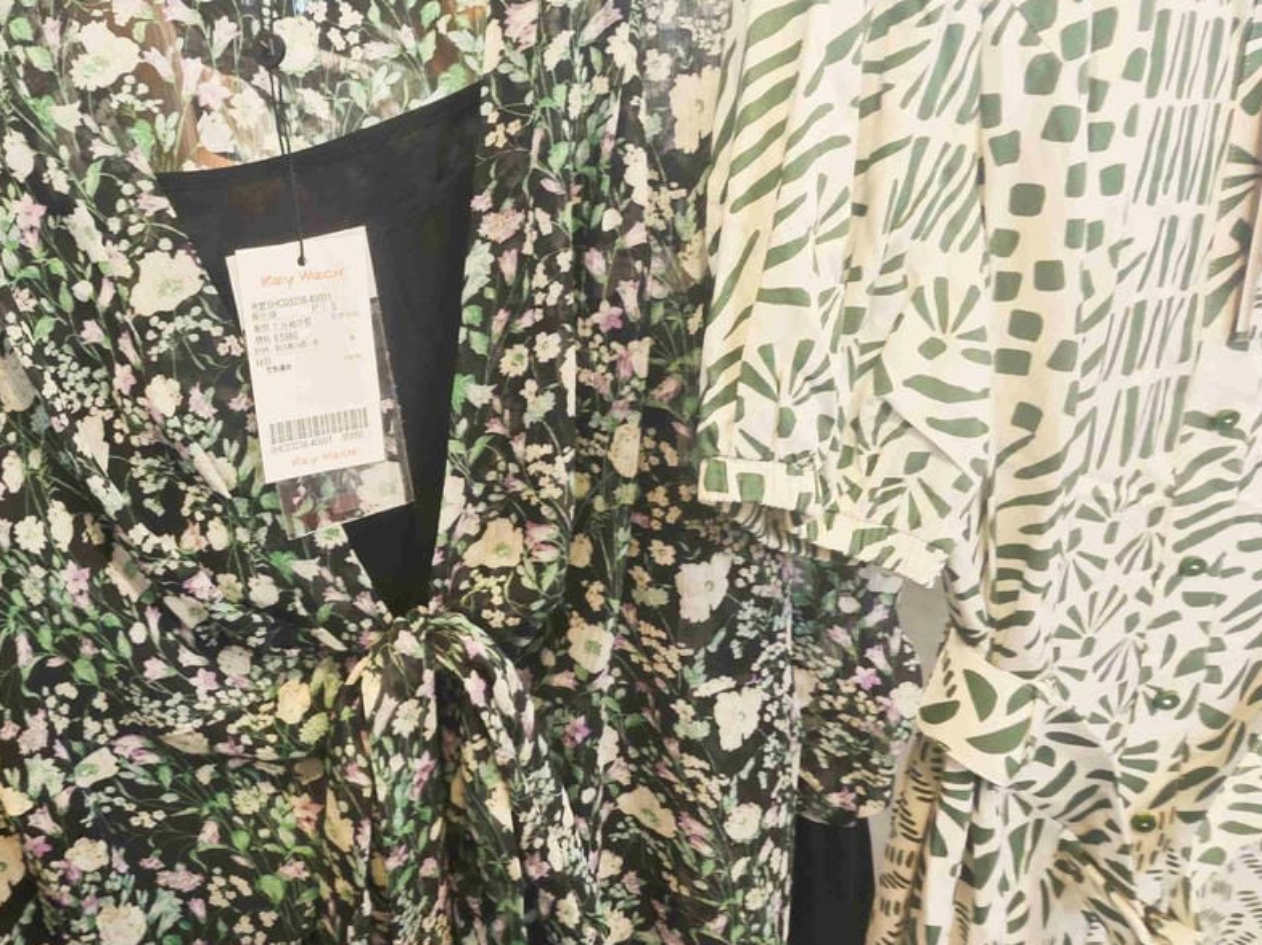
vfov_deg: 52.7
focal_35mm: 26
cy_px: 389
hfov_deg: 63.5
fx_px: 947
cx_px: 318
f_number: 1.8
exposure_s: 1/60
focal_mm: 2.03
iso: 100
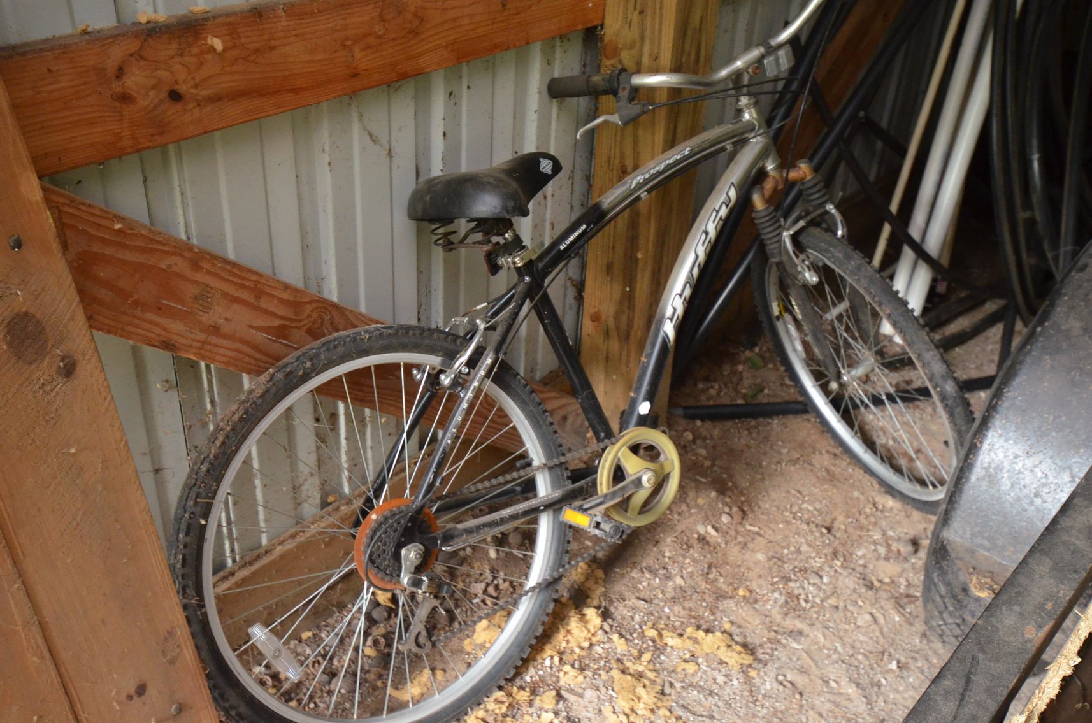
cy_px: 362
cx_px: 546
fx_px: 1090
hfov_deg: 53.2
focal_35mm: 36
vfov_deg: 36.7
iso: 2500
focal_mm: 24
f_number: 4.5
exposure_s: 1/60
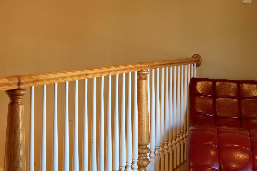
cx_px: -4
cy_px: 24
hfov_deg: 31.7
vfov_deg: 22.9
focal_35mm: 58
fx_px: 414
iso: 100
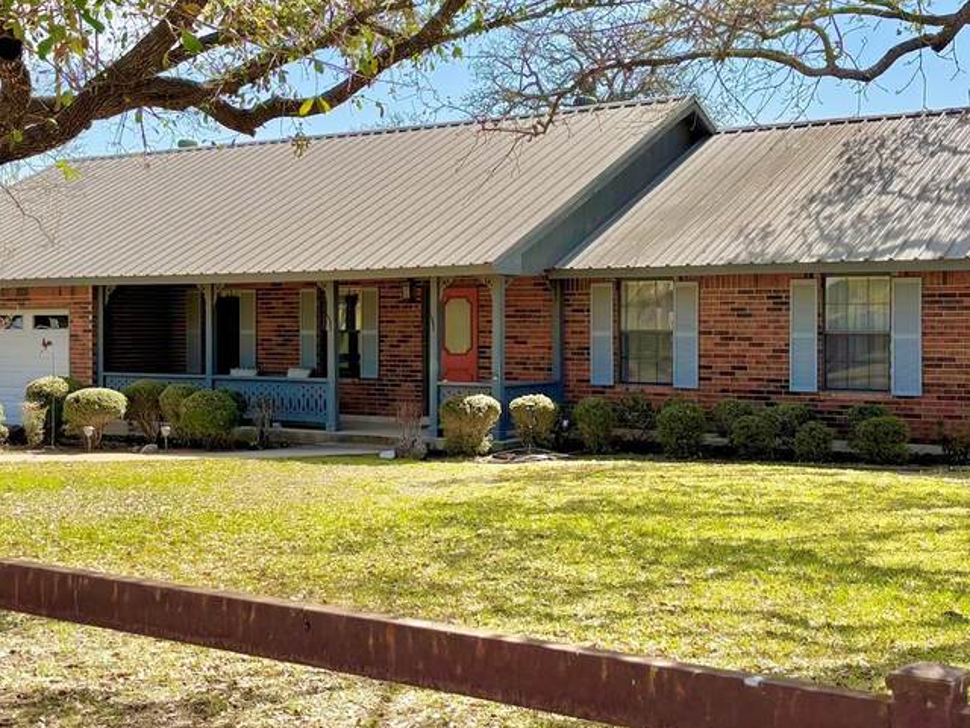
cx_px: 435
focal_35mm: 52
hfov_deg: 36.8
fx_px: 1457
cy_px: 338
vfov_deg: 28.0
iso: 50
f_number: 1.6
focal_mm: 5.96
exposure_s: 1/1845
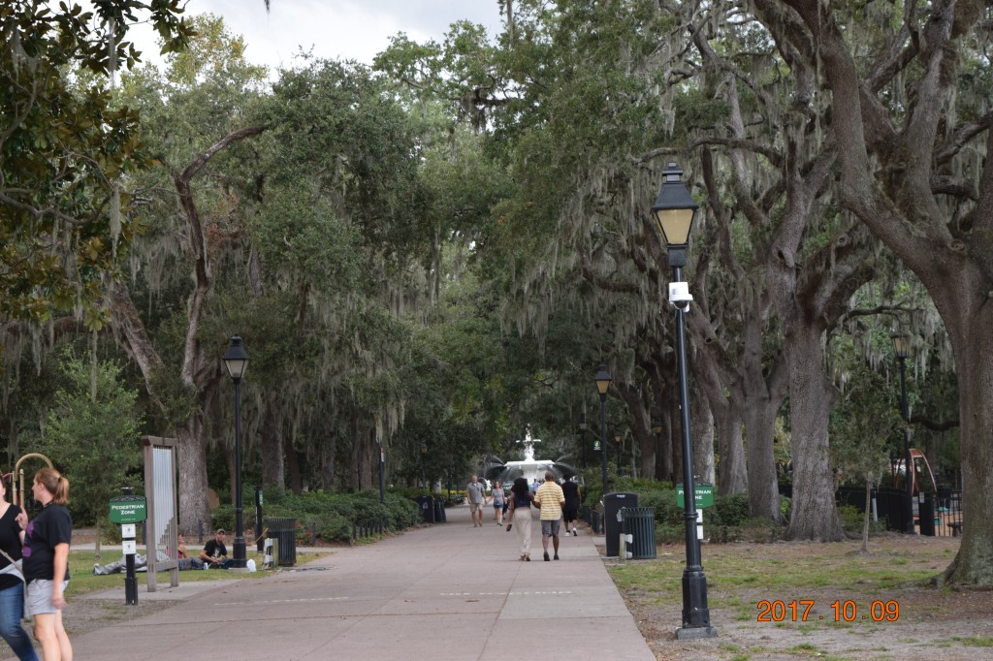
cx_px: 496
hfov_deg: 27.0
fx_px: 2068
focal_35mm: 75
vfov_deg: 18.2
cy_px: 330
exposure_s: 1/60
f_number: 5.6
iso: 560
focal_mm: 50
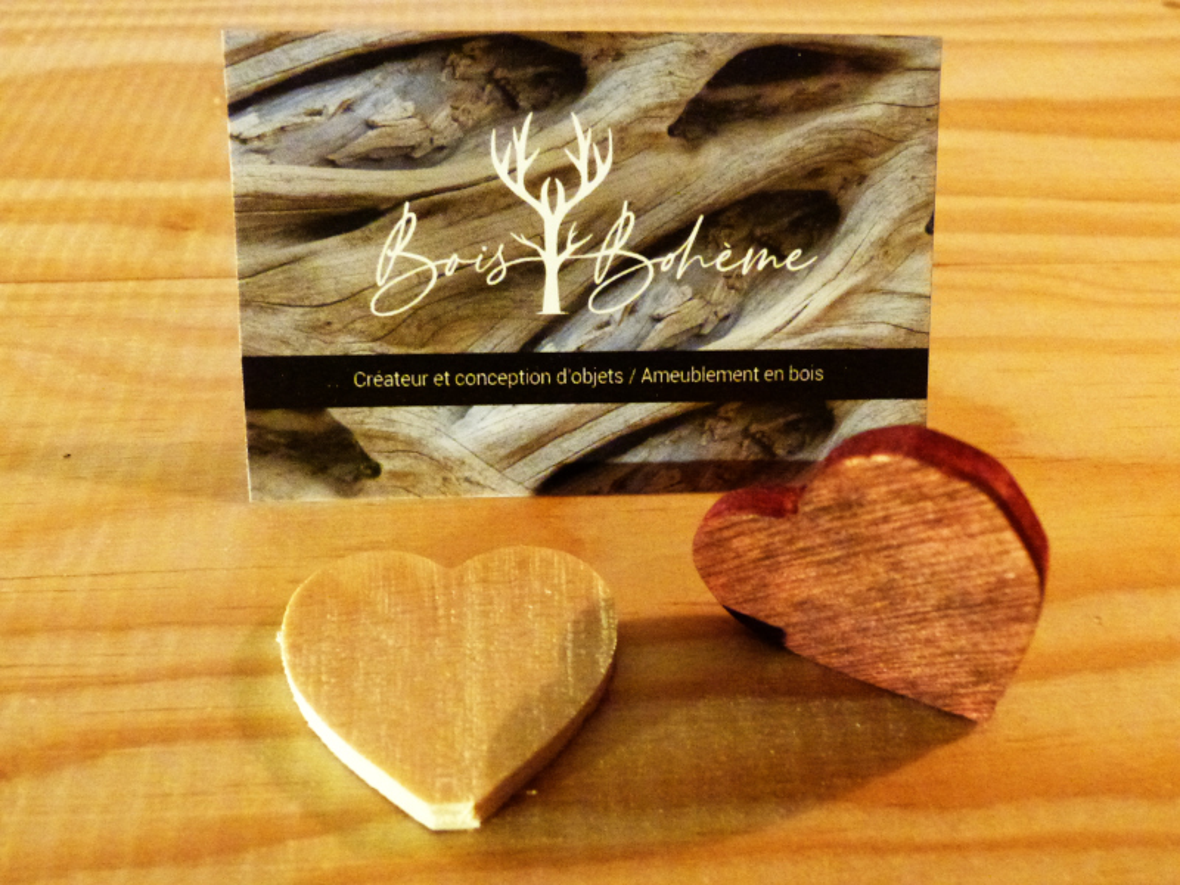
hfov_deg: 56.8
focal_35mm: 32
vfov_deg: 44.2
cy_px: 442
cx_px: 590
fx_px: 1091
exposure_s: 1/8
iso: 1250
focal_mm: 5.6
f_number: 3
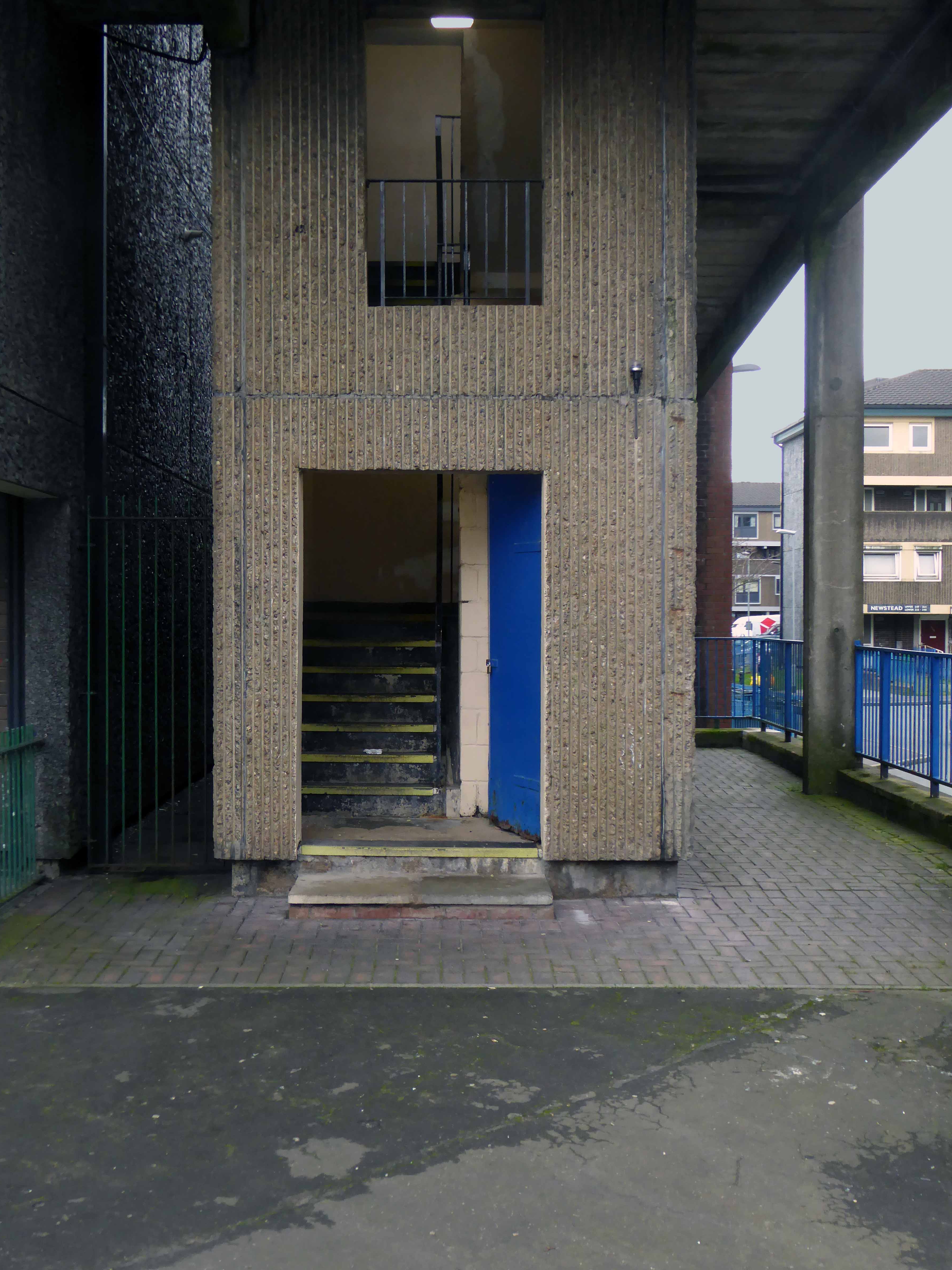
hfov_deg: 33.6
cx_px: 468
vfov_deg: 43.8
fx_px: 1577
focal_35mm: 43
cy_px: 641
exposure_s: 1/125
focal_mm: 7.2
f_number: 3.8
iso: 250
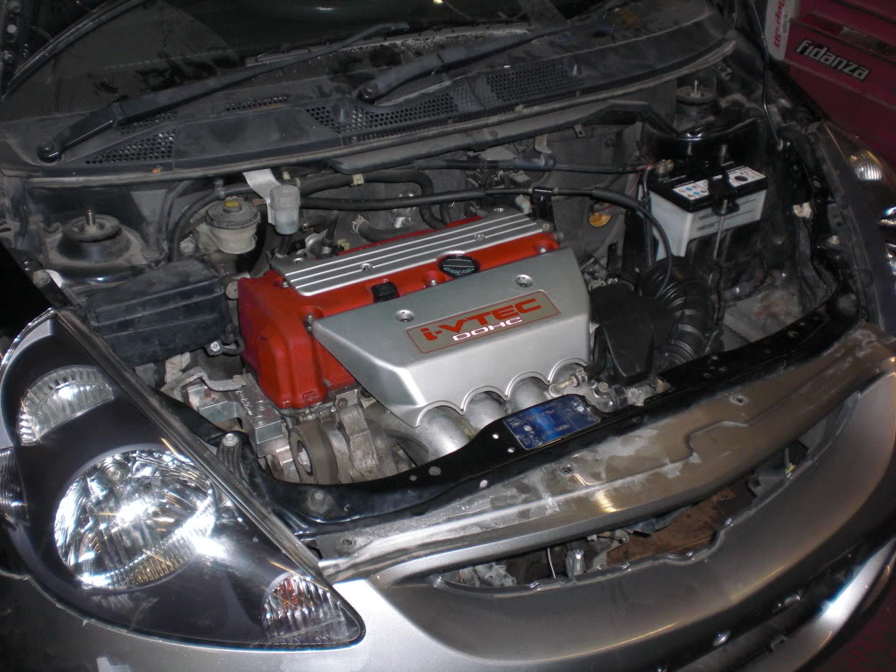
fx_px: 984
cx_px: 448
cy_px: 336
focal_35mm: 38
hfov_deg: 49.0
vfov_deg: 37.7
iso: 200
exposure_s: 1/60
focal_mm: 6.3
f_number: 3.1
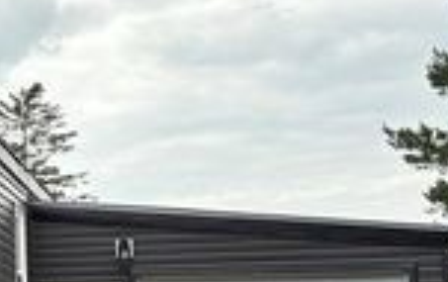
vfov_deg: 14.3
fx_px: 1113
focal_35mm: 91
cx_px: -240
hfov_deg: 19.5
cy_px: 257
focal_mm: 5.96
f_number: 1.6
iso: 50
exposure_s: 1/1155
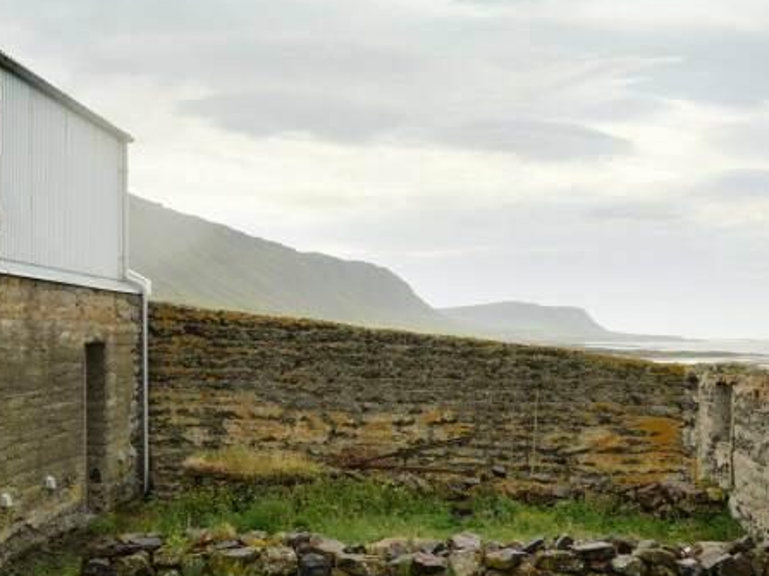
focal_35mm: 43
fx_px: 955
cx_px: 440
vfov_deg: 33.3
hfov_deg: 43.7
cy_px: 377
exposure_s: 1/1000
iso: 800
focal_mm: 40.3
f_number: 5.6
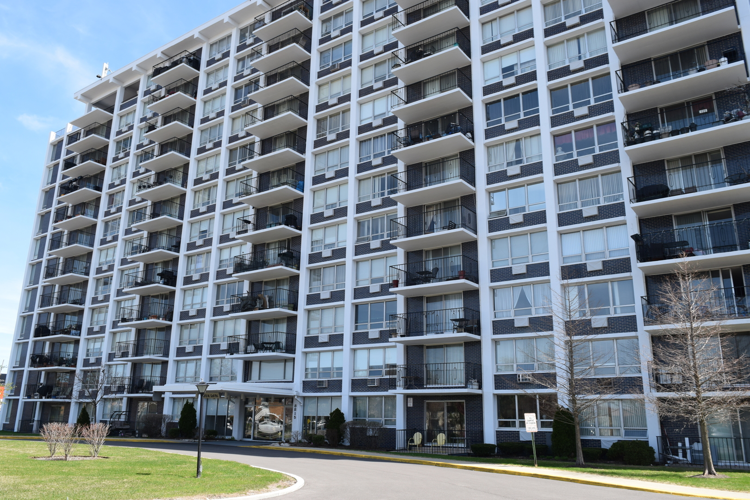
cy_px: 250
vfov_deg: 43.6
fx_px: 625
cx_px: 375
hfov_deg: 61.9
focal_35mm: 30
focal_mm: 20
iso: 200
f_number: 8
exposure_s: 1/250
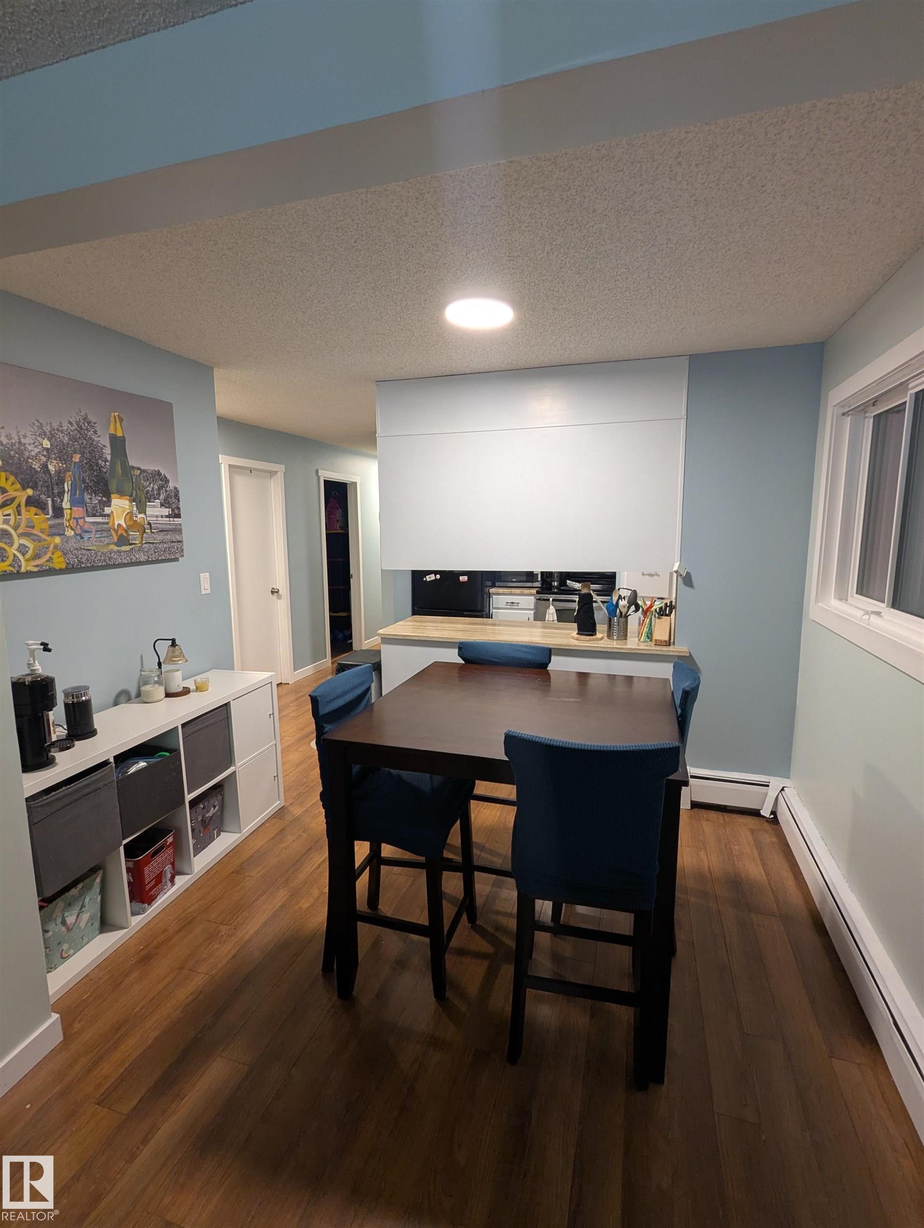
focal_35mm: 16
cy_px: 614
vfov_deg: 94.4
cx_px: 462
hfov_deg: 78.2
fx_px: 568
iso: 140
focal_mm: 2.35
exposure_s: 1/24
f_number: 2.2
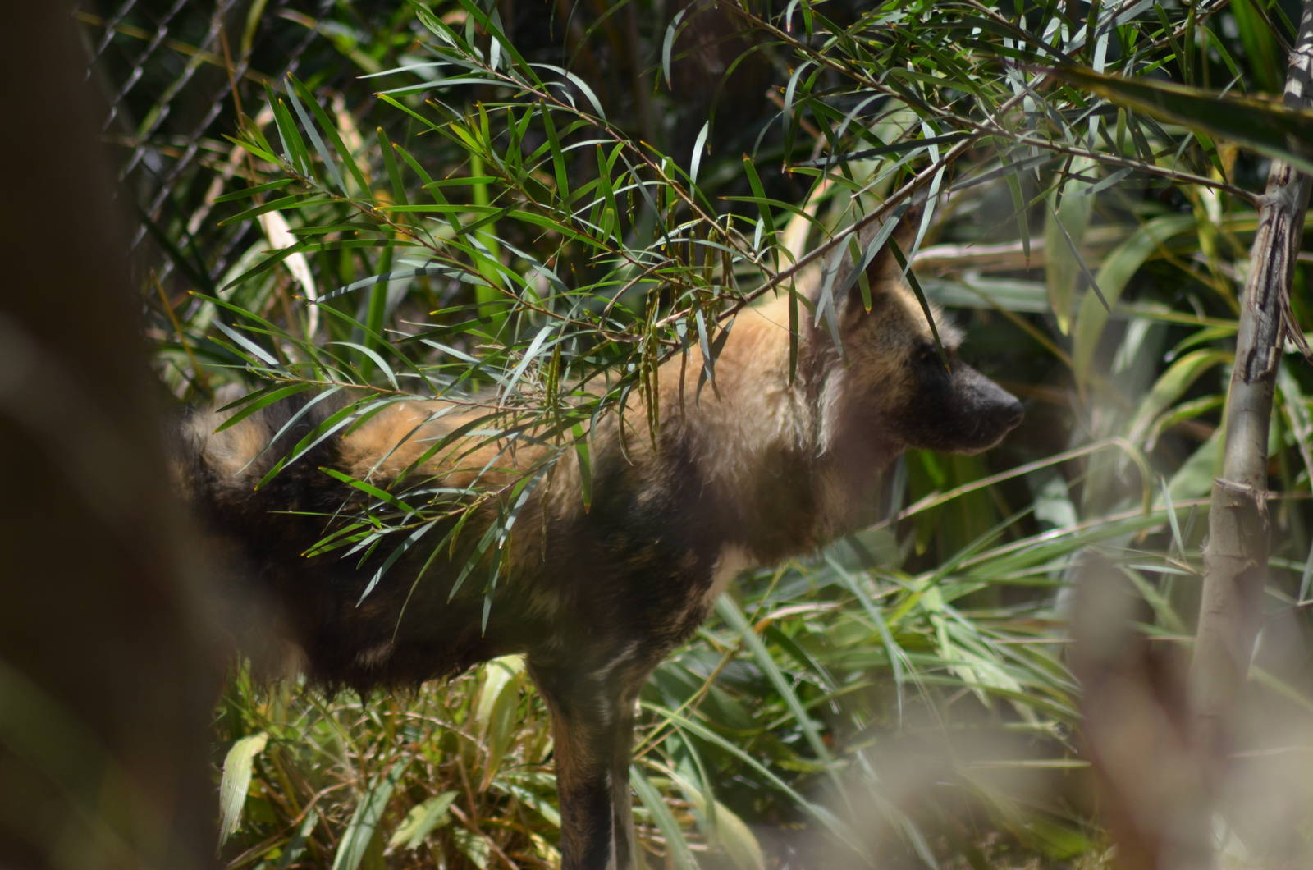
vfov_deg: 3.0
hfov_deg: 4.6
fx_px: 16380
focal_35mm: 450
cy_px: 435
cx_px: 656
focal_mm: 300
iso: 400
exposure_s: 1/1250
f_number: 5.6
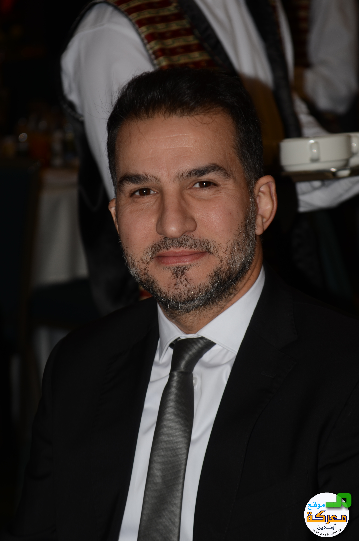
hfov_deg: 10.7
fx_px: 1916
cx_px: 180
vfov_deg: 16.1
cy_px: 270
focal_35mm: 128
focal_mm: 85
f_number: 4.5
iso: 100
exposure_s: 1/250
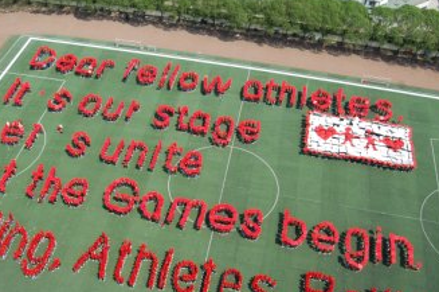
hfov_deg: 51.9
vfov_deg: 35.6
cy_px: 184
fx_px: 451
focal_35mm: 37
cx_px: 199
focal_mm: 18
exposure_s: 1/800
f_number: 6.3
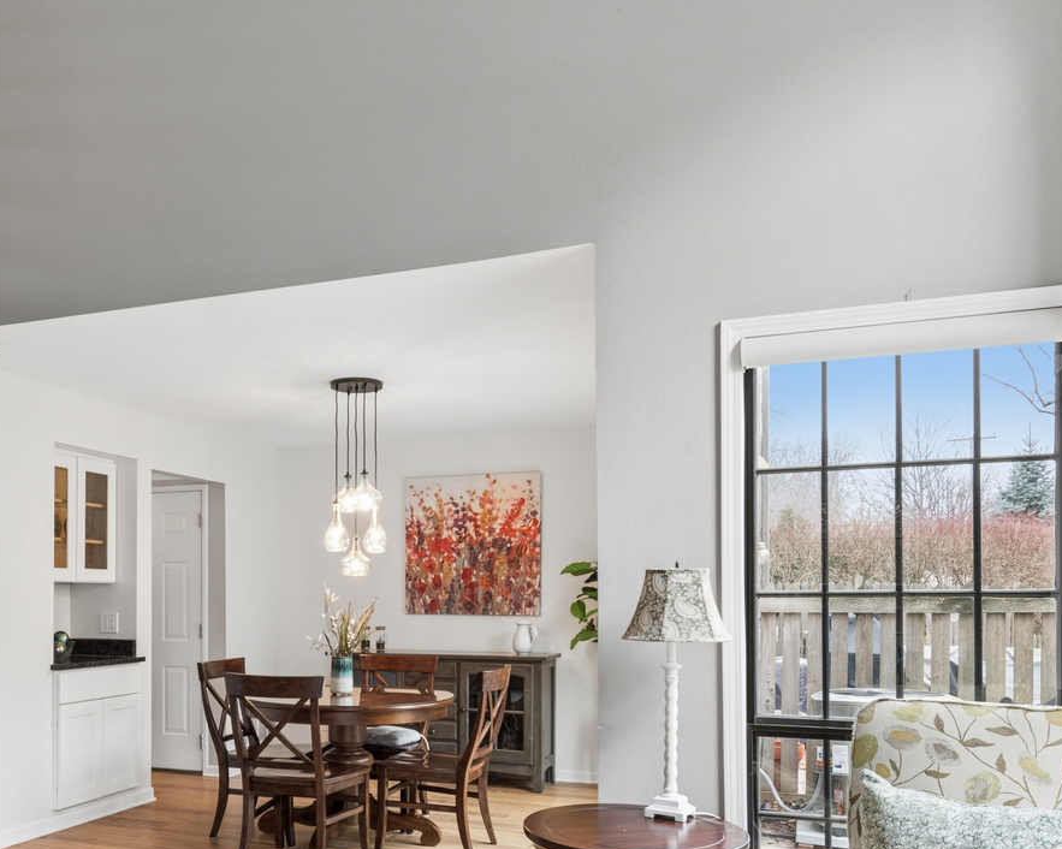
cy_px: 590
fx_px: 974
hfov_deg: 55.6
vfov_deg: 46.1
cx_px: 331
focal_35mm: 31
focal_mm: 12
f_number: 8
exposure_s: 1/8
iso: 320
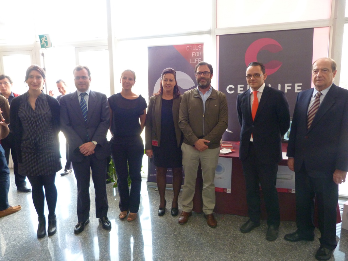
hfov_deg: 69.4
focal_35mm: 25
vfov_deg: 54.9
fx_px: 251
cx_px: 174
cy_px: 130
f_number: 2.8
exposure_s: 1/60
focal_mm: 4.5
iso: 320
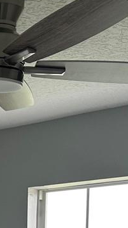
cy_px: 343
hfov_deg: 10.0
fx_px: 707
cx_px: -75
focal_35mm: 117
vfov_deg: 16.6
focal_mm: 6.86
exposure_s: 1/166
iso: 80
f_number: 1.78
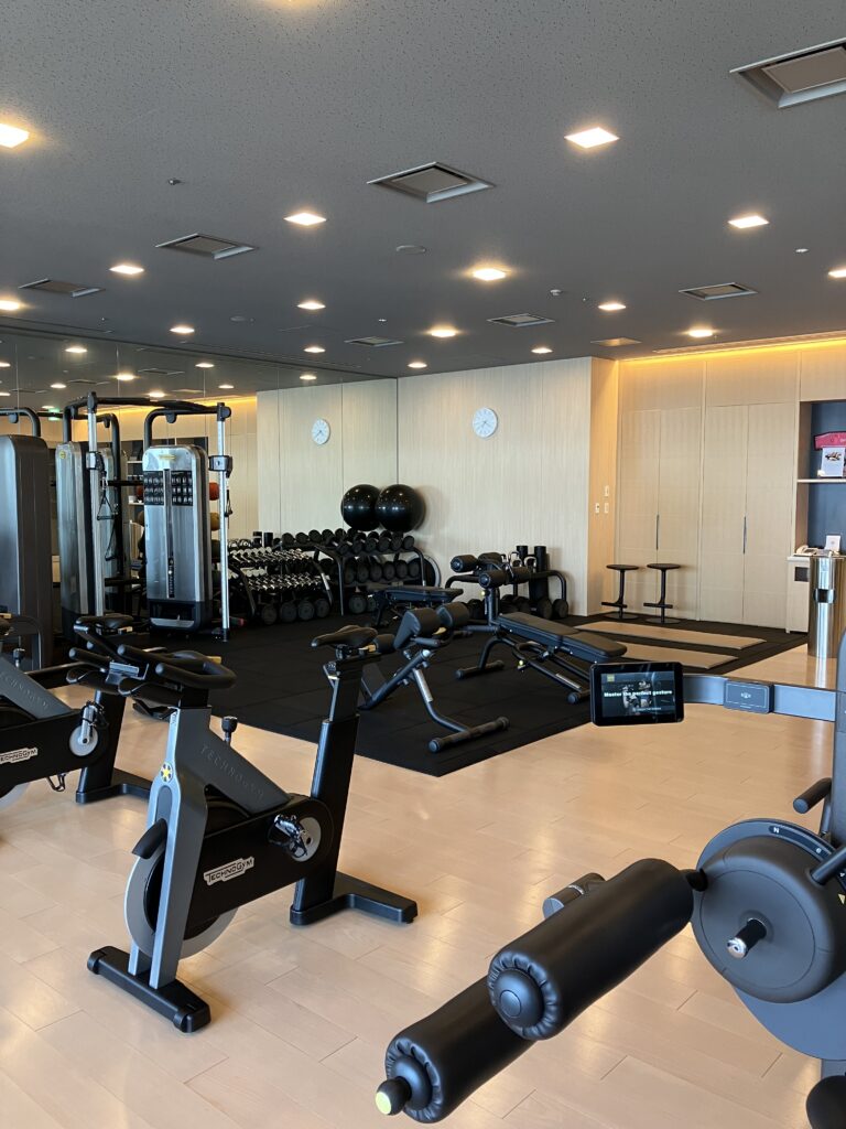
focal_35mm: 28
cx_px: 423
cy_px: 564
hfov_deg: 49.7
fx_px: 912
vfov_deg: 63.4
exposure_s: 1/60
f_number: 1.8
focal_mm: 3.99
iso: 100
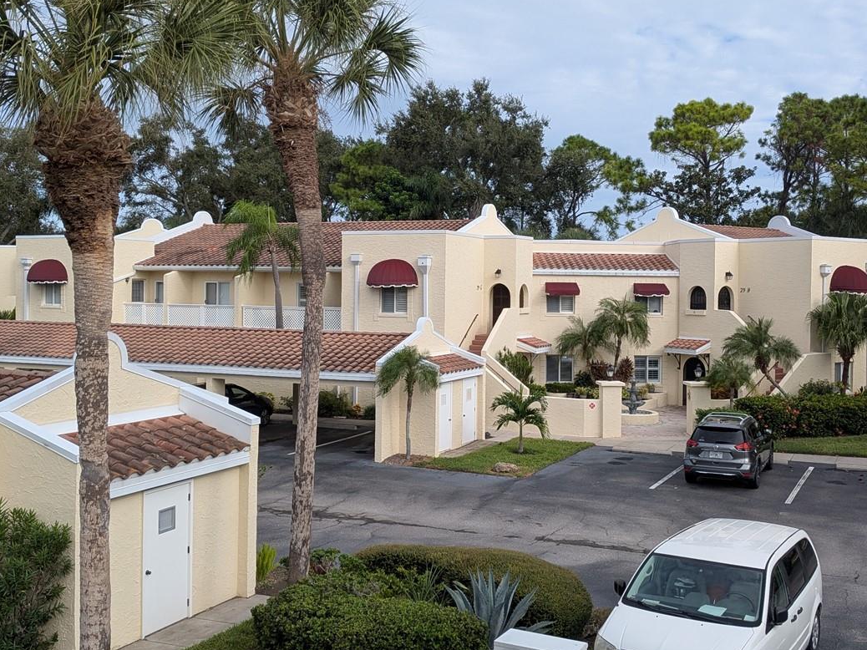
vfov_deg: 38.6
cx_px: 493
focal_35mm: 37
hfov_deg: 50.0
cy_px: 306
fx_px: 926
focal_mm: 4.53
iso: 28
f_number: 1.7
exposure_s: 1/1003
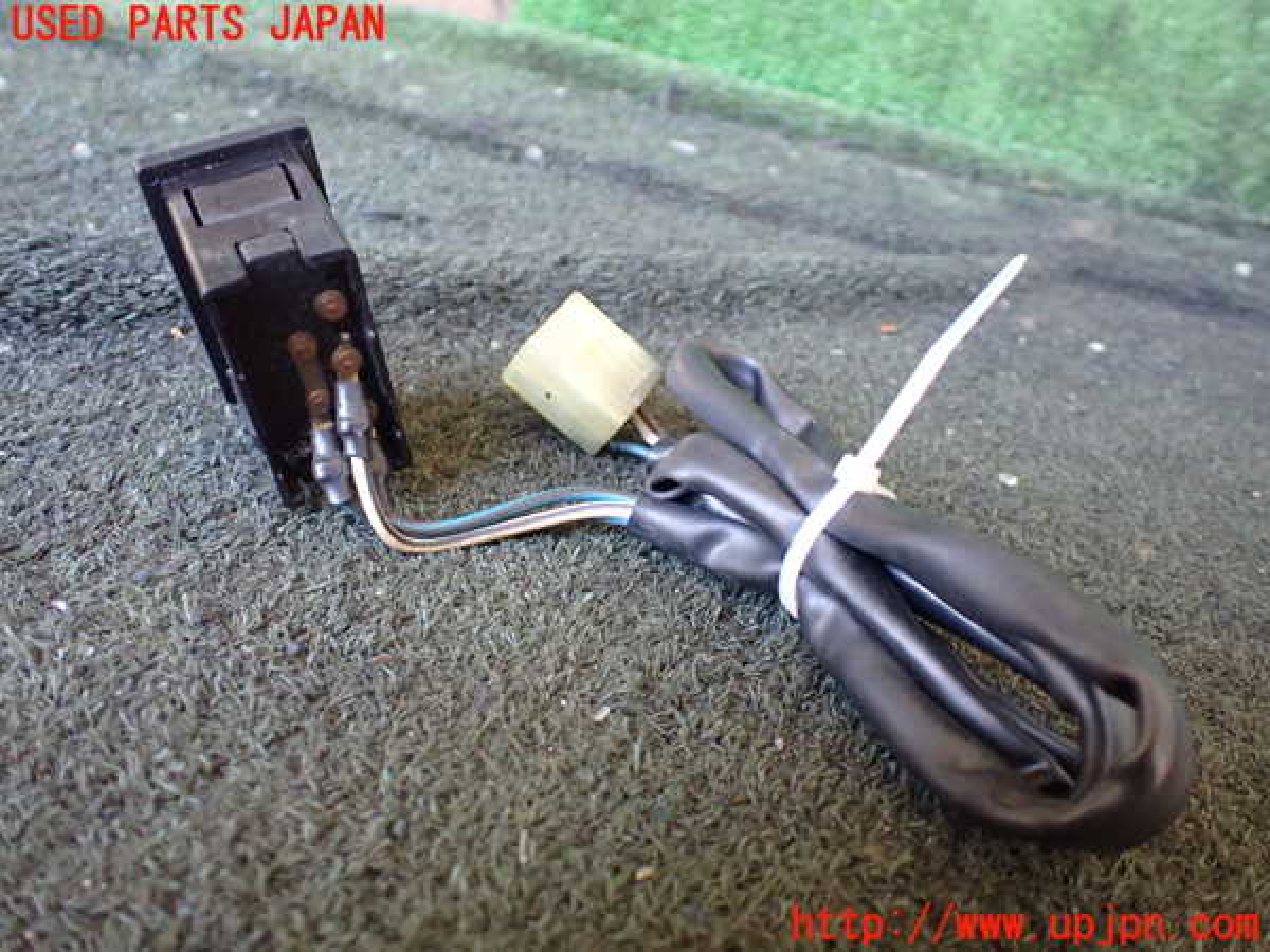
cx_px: 635
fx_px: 1101
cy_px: 476
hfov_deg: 60.0
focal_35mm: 30
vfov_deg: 46.8
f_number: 2.3
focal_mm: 5.4
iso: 800
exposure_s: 1/60
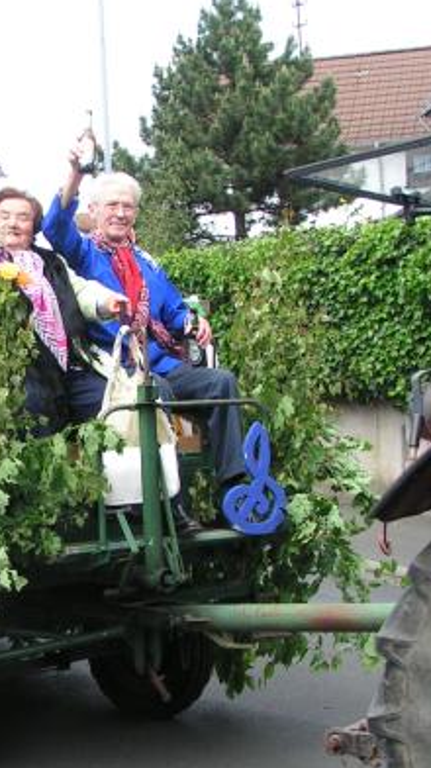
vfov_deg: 29.0
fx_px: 1486
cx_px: -6
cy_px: 398
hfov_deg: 16.2
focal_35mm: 73
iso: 50
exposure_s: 1/125
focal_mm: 6.3
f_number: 4.5
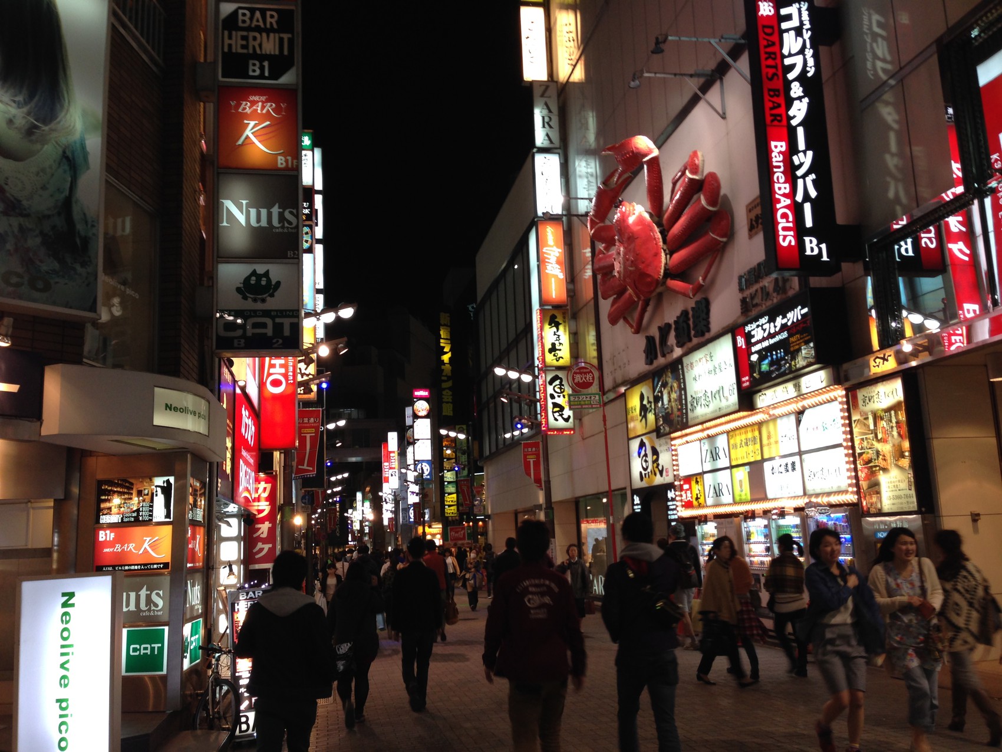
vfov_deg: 42.9
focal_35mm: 33
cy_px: 376
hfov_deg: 55.4
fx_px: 955
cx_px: 501
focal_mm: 4.12
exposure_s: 1/24
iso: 50
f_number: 2.4
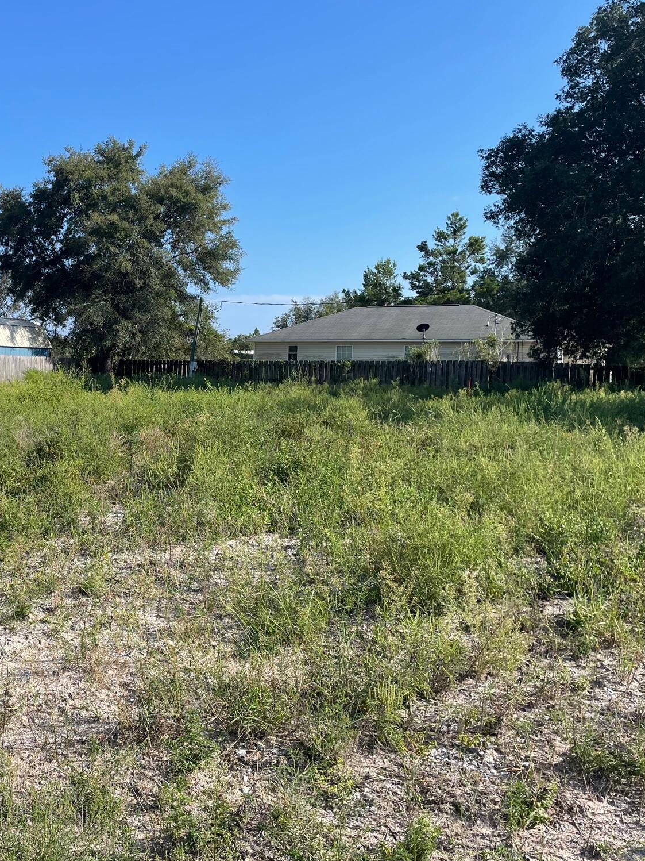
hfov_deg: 39.2
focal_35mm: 35
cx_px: 134
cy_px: 433
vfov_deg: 52.6
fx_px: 870
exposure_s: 1/2451
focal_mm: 4.2
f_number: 1.6
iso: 32
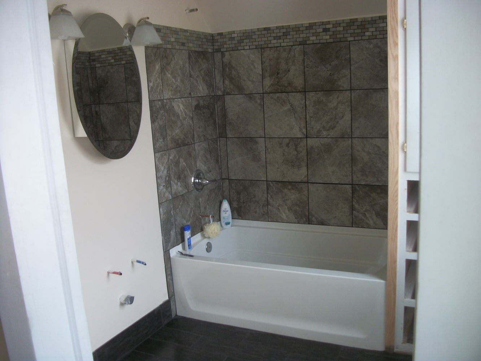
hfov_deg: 56.8
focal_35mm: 32
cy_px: 180
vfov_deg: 44.2
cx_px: 240
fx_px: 445
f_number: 2.9
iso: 80
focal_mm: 5.7
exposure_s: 1/100
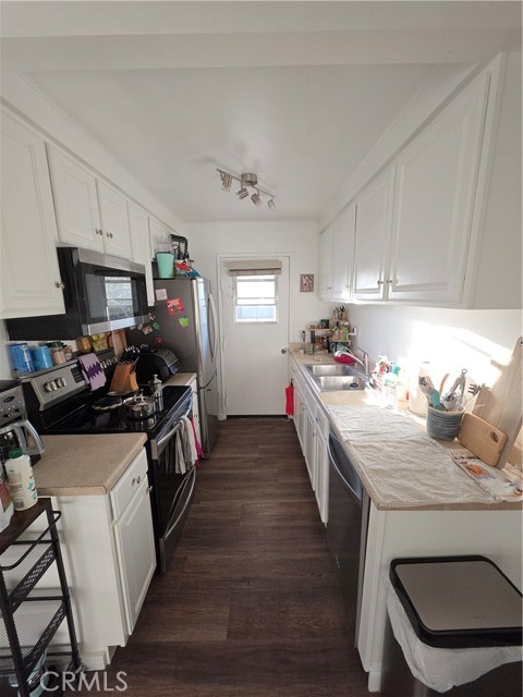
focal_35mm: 13
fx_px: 262
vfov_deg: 106.2
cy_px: 348
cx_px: 262
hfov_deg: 89.9
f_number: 1.9
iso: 40
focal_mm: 2.2
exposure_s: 1/60
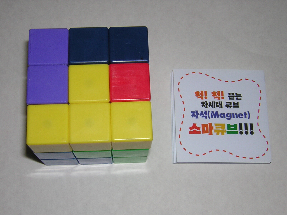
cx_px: 144
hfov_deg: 35.5
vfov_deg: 27.0
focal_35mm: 54
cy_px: 108
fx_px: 448
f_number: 6.4
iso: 100
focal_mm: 7.1
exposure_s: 1/60.1
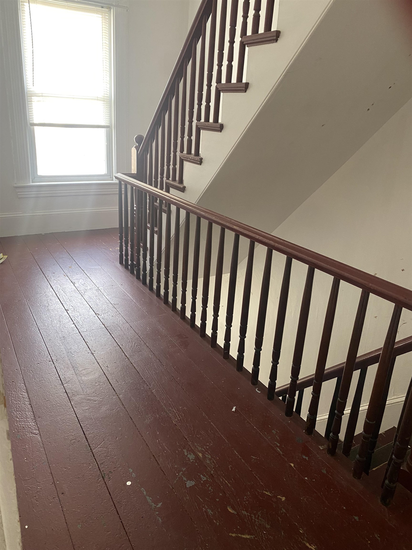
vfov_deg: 67.3
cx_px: 206
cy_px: 275
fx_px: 413
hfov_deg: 53.1
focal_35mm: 26
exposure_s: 1/60
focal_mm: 4.25
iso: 125
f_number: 1.8
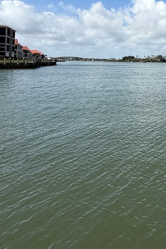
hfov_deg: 29.8
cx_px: 214
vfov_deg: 50.5
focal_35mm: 36
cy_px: 57
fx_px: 249
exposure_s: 1/3891
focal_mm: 2.22
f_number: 2.2
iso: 50
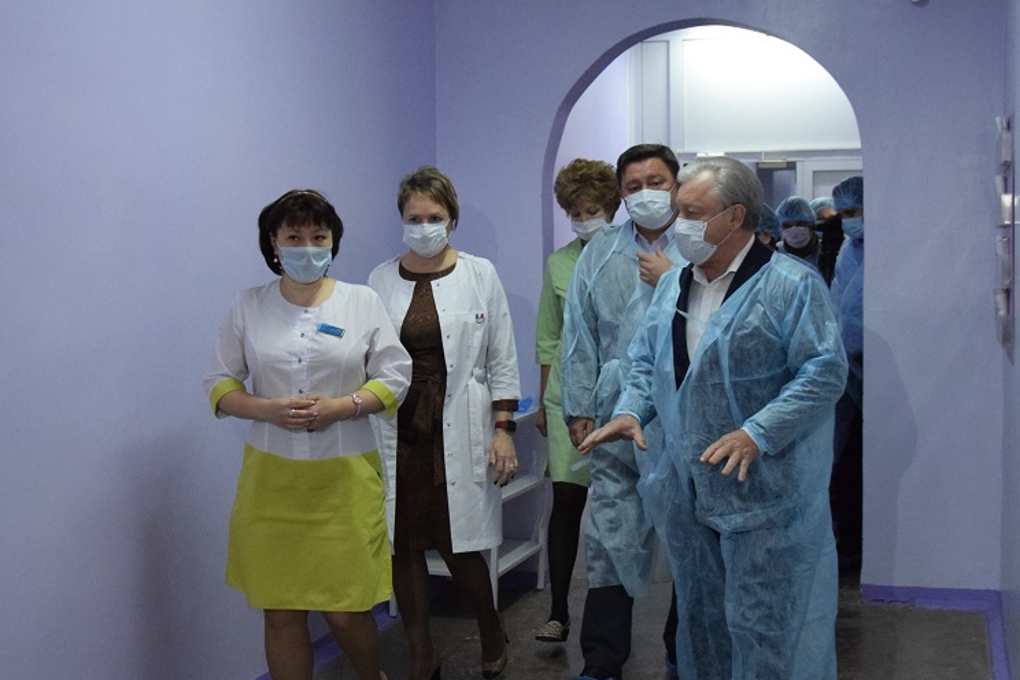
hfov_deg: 39.0
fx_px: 1439
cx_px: 550
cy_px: 382
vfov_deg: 26.6
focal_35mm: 51
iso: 3200
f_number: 3.8
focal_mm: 21
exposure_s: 1/250
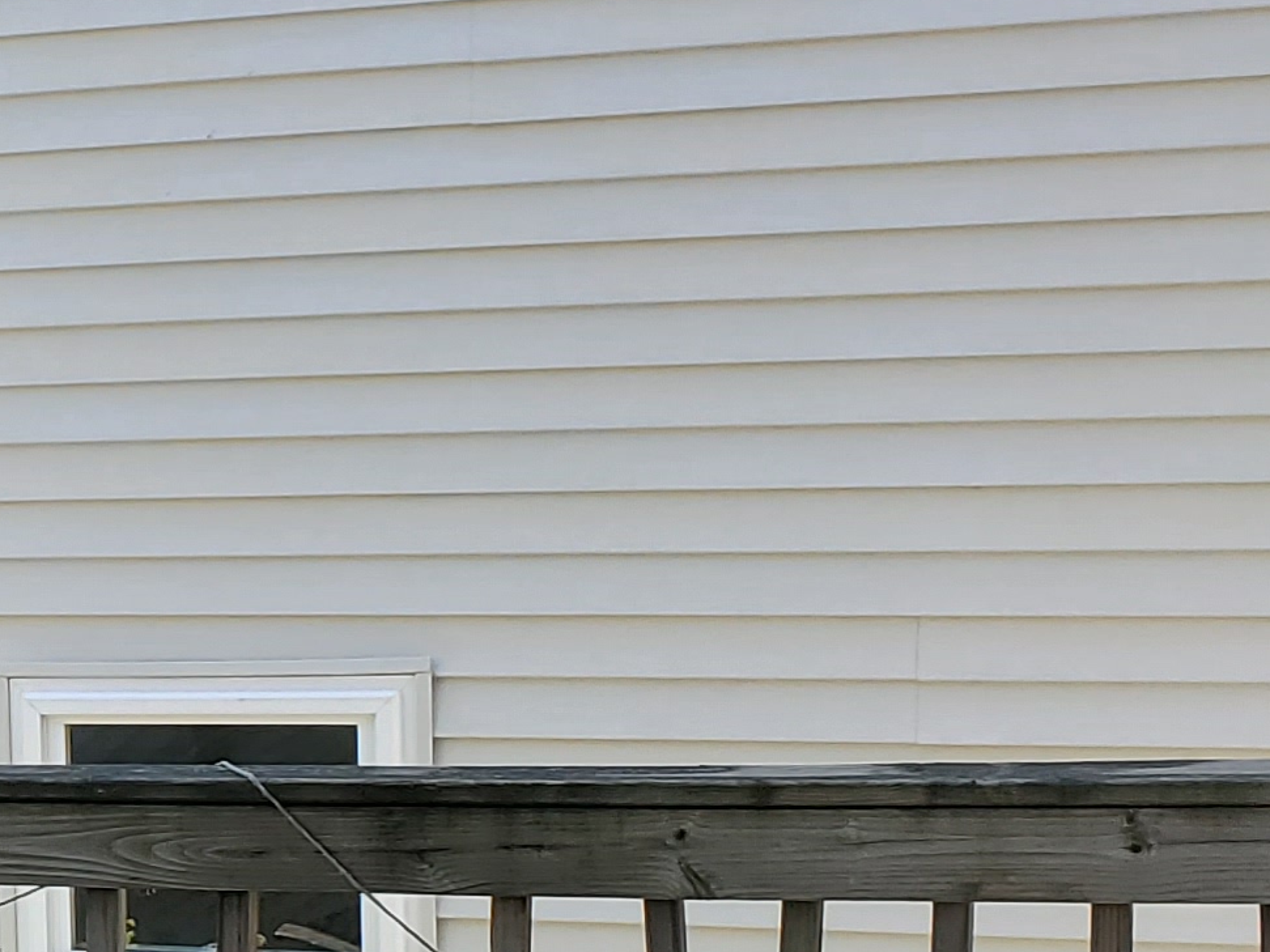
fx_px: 3962
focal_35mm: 108
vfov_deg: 13.6
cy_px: 849
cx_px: -661
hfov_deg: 16.5
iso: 50
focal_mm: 4.3
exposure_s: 1/196
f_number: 2.4
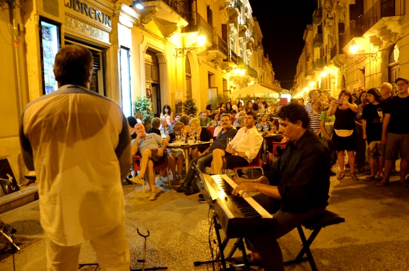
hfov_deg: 67.5
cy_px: 136
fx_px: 306
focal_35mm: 27
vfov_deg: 47.7
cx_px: 204
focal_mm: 18
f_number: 3.5
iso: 3200
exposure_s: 1/30
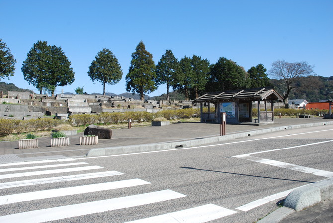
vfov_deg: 48.1
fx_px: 250
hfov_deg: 67.3
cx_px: 166
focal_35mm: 27
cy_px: 112
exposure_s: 1/250
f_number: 9.5
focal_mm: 18
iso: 200
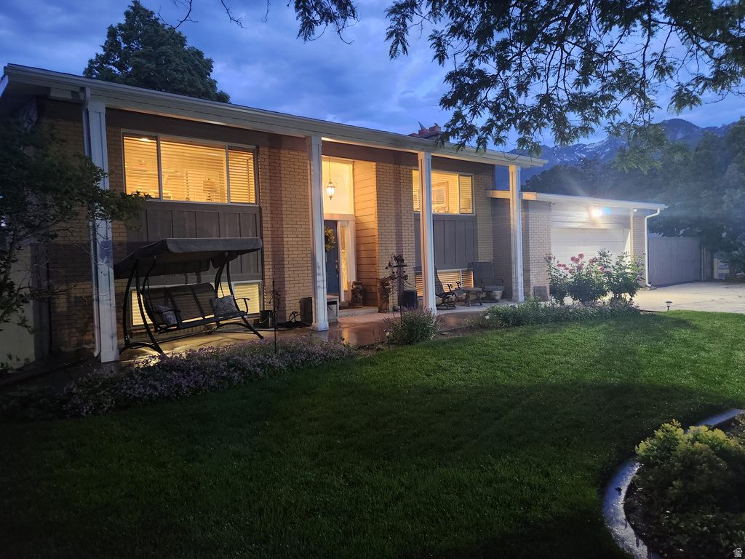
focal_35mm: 23
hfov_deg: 73.9
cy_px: 280
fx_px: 495
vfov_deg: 58.9
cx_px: 372
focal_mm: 5.4
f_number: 1.8
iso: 640
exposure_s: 1/24
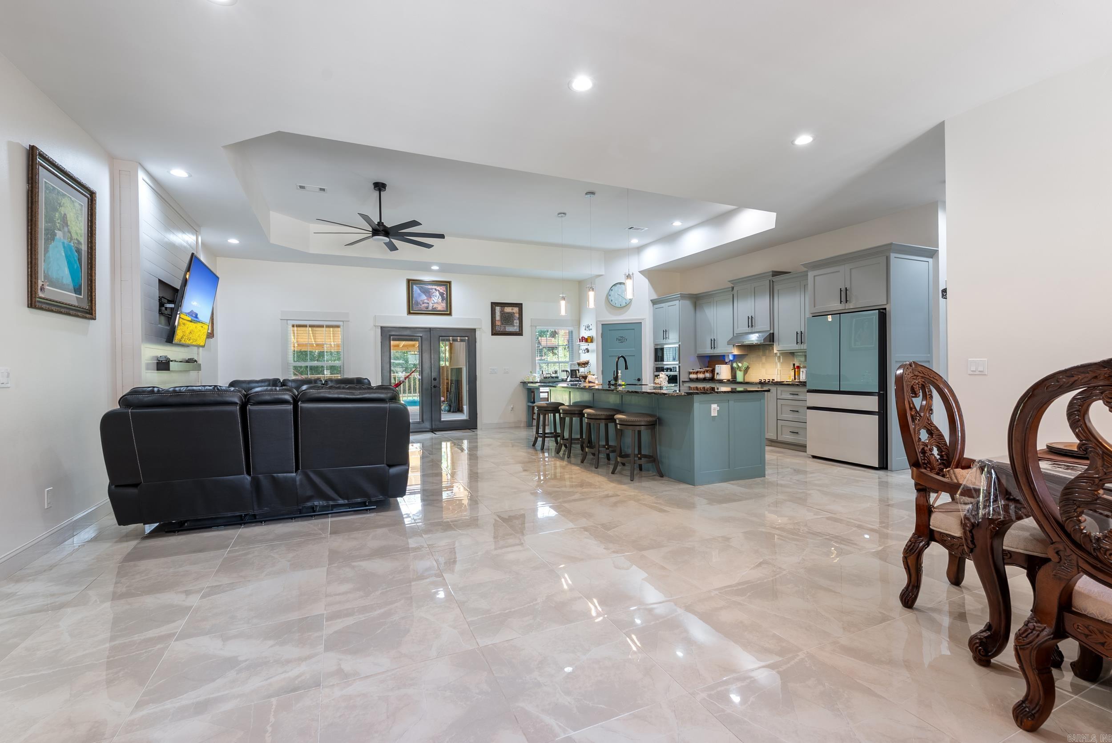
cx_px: 556
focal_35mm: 16
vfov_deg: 73.8
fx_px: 494
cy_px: 372
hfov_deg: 96.7
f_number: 9
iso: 250
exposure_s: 1.3
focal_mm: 16
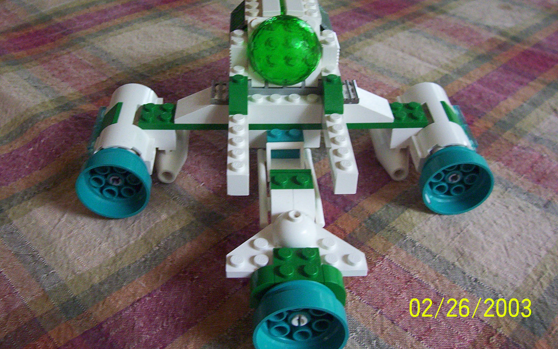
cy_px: 148
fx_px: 700
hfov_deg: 43.5
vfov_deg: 28.0
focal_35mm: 46
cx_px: 280
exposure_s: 1/39.2
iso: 200
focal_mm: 5.77
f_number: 2.73
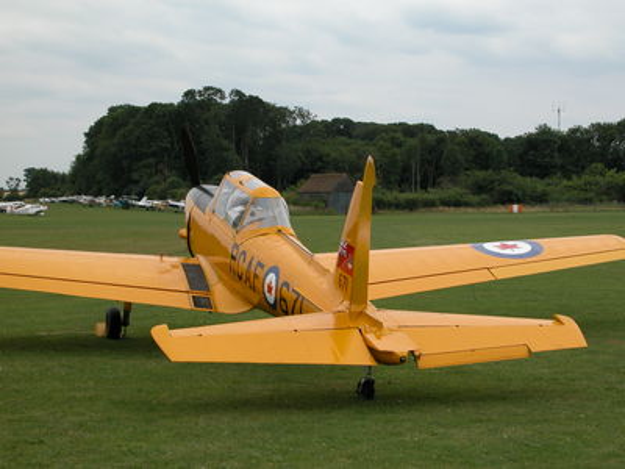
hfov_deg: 29.4
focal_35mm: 66
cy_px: 234
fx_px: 1192
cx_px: 312
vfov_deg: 22.3
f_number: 6.5
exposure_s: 1/360
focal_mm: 16.8
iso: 100
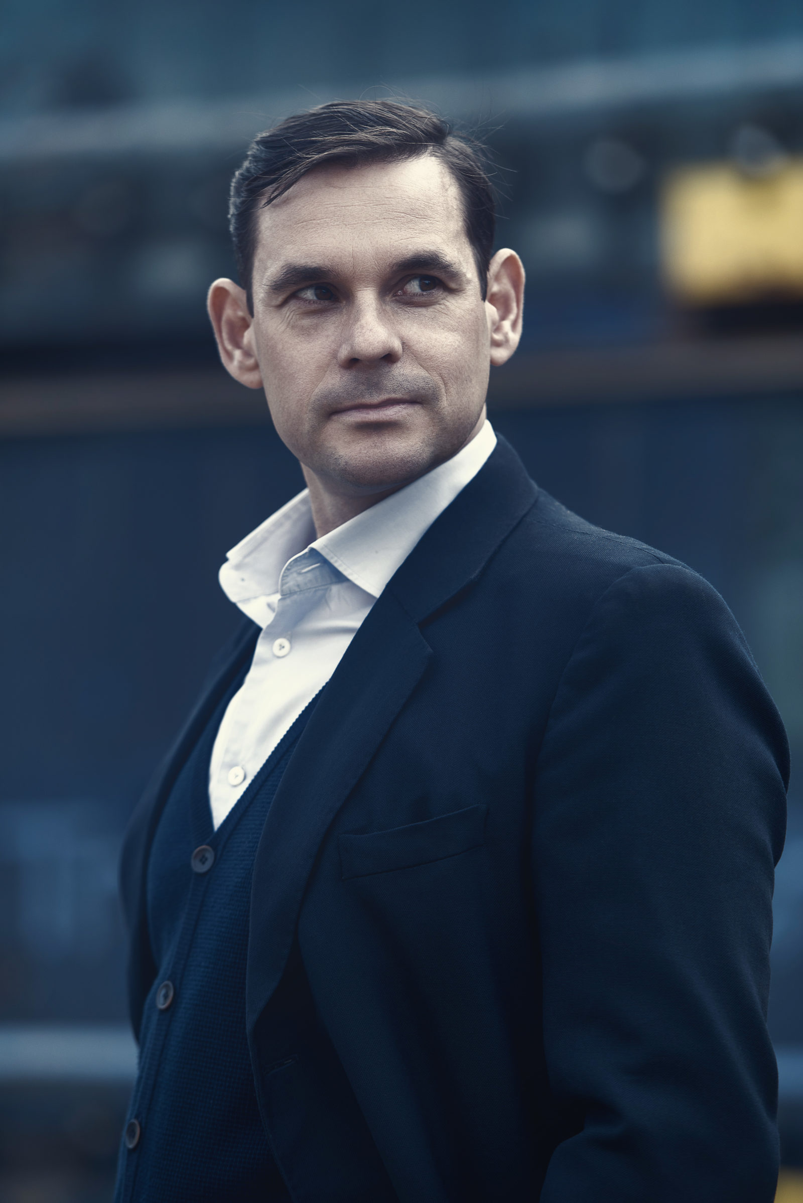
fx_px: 5348
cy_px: 602
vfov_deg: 12.8
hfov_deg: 8.6
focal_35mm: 160
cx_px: 402
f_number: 3.2
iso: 200
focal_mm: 160
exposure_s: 1/500
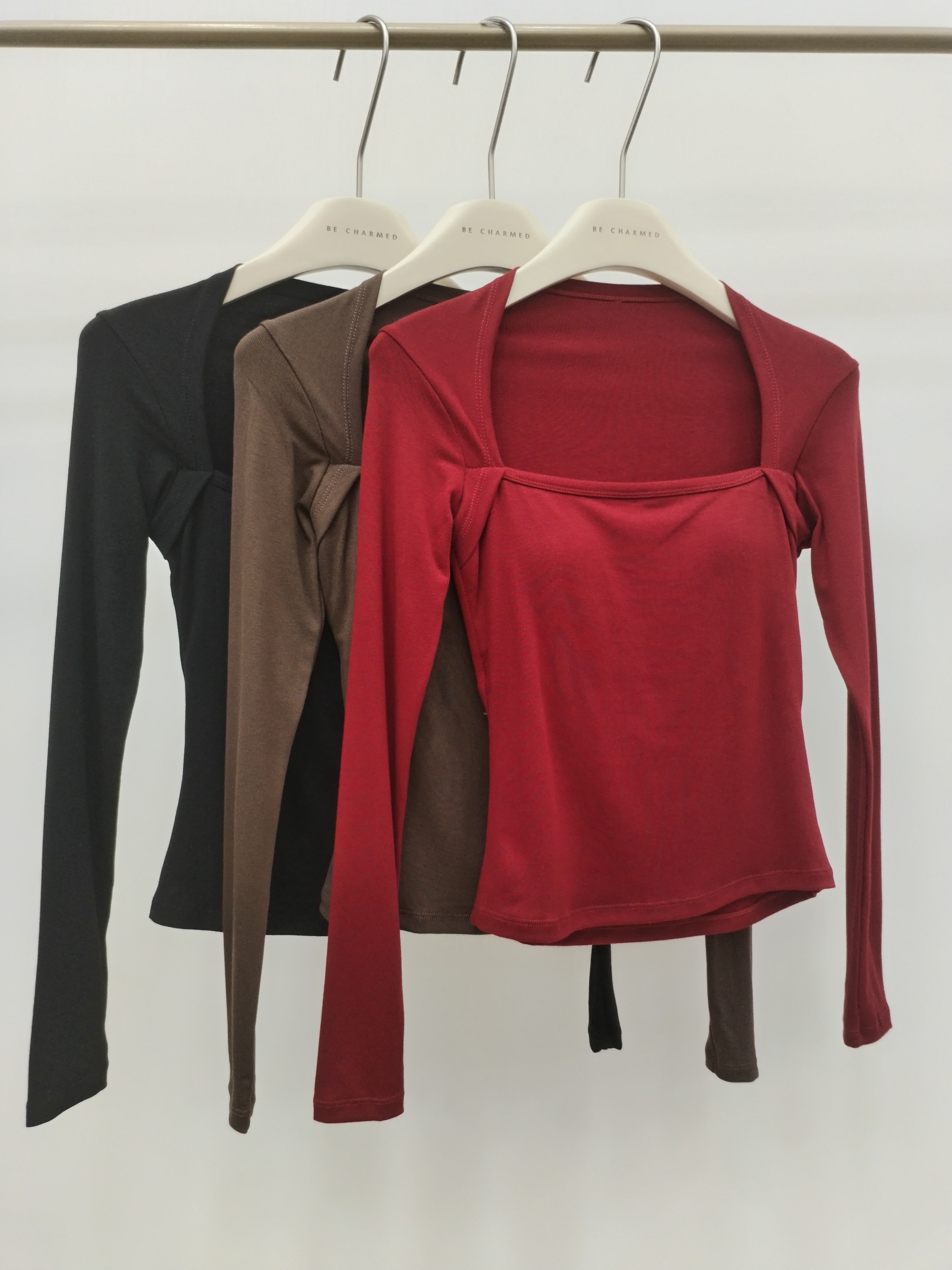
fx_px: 1063
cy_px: 635
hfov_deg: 48.2
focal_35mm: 29
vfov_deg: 61.7
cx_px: 476
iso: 222
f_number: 1.8
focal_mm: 4.75
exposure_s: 1/60
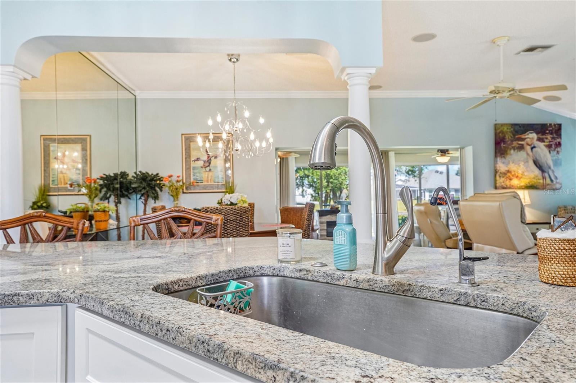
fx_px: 400
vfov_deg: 51.3
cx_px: 288
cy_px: 192
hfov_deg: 71.5
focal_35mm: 25
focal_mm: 25
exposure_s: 1/10
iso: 400
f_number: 9
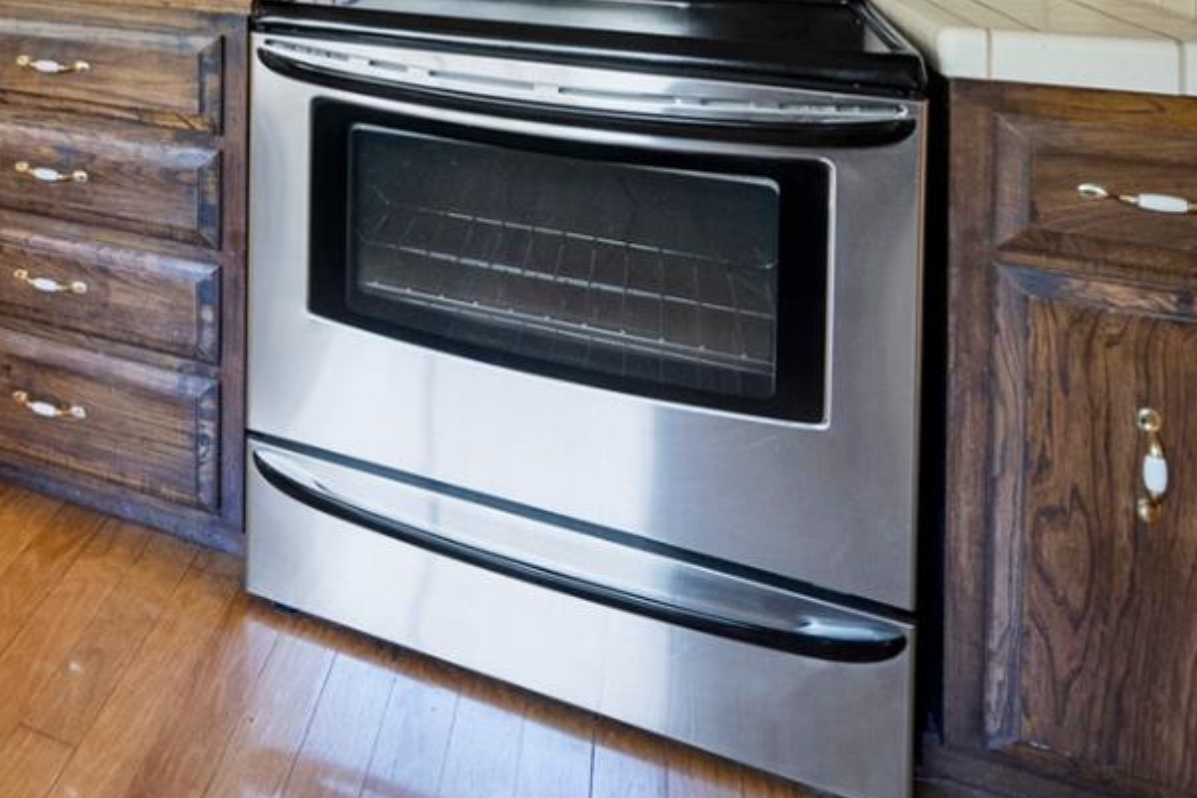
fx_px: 1164
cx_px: -243
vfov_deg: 31.1
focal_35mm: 35
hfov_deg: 39.3
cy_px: -190
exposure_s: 1/5
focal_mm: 14
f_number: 8
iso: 320
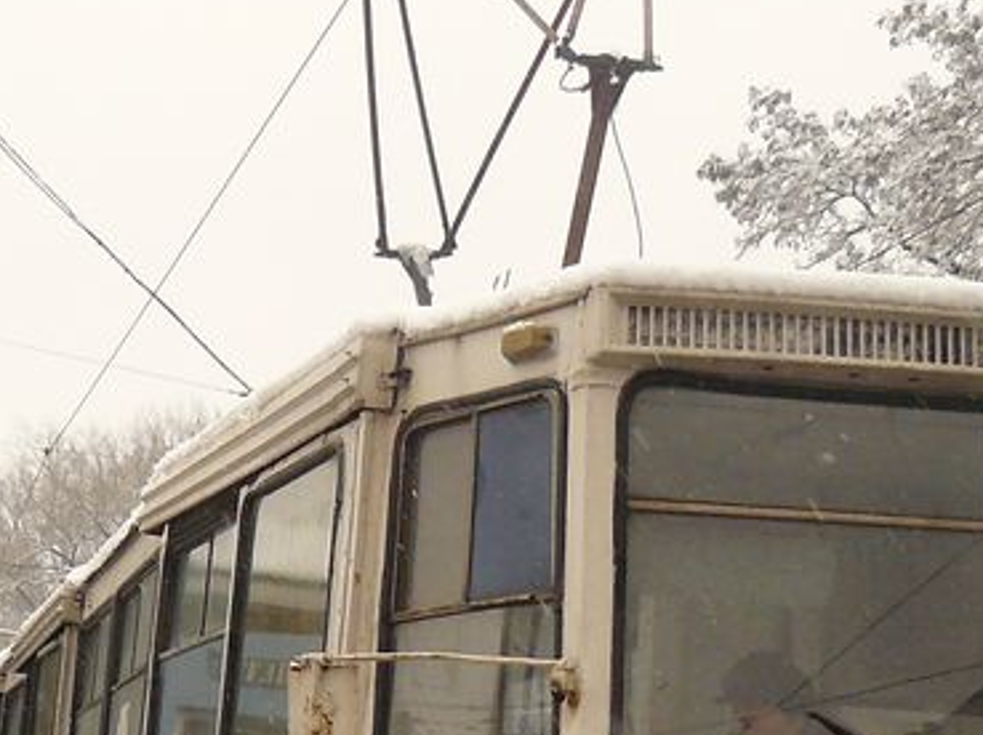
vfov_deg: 14.6
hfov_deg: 19.4
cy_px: 647
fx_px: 2837
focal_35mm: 100
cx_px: 163
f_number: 2.8
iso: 200
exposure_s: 1/250
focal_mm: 6
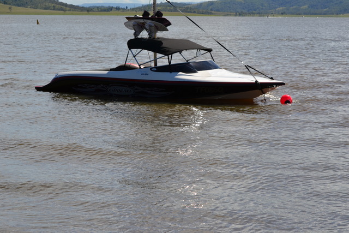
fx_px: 800
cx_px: 174
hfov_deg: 24.6
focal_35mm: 82
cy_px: 116
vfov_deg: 16.6
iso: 100
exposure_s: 1/320
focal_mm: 55
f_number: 9
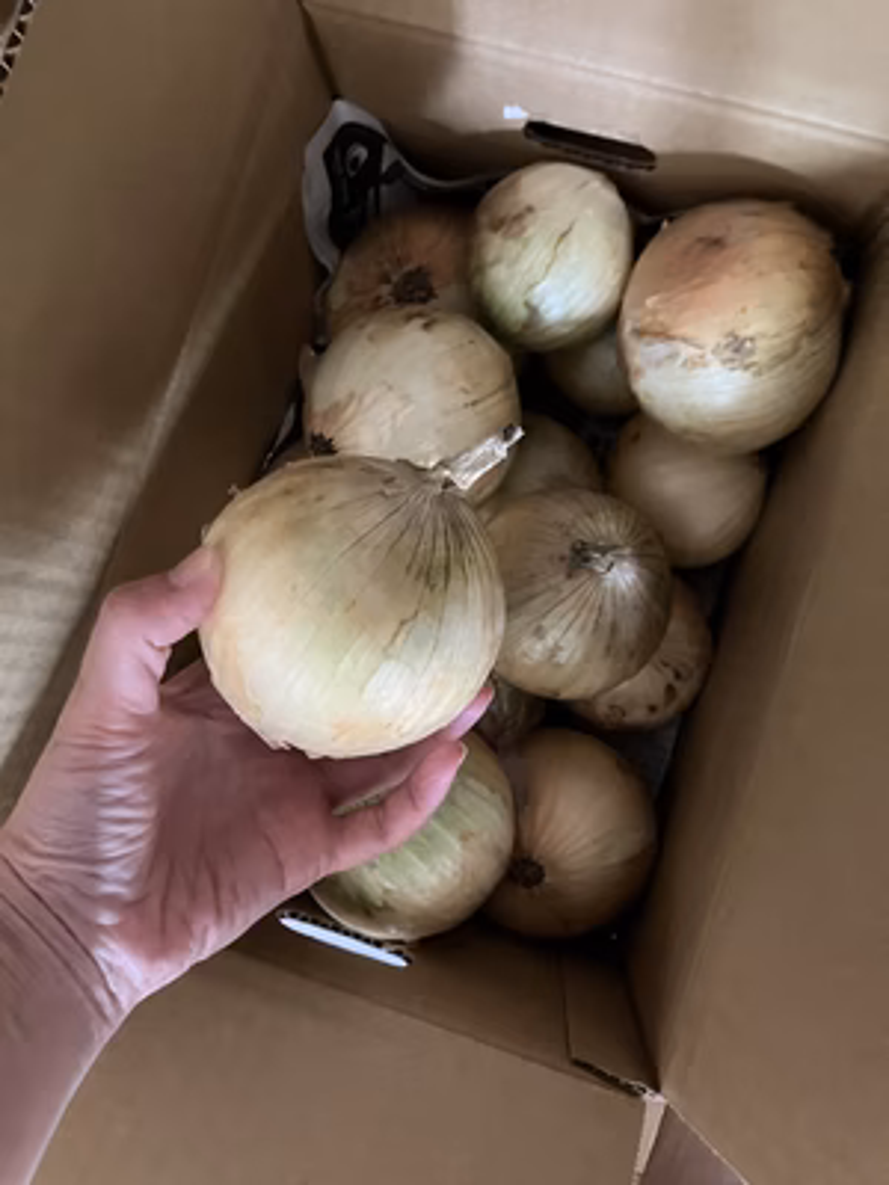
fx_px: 959
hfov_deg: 49.7
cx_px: 444
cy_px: 592
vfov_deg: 63.4
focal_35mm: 28
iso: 640
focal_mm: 3.99
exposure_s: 1/25
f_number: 1.8
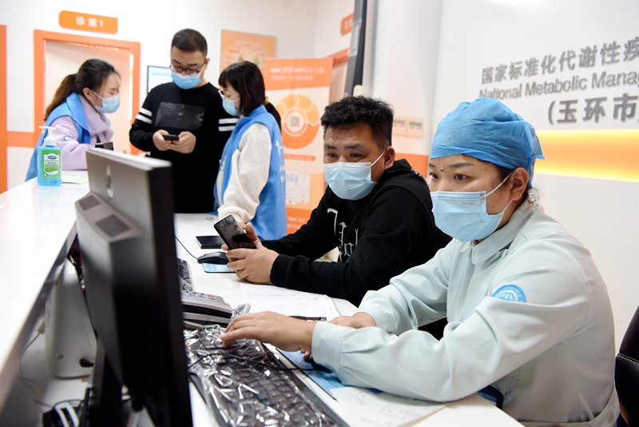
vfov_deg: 42.4
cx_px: 320
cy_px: 214
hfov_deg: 60.3
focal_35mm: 31
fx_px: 550
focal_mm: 31
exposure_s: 1/80
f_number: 4.5
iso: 800
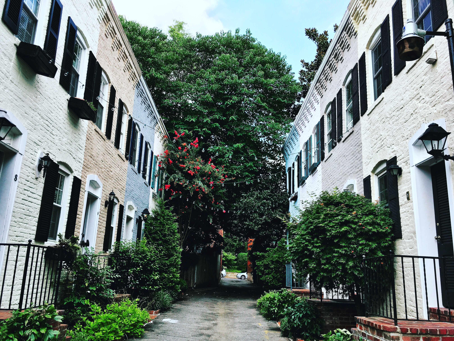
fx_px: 380
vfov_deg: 48.2
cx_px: 227
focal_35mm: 29
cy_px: 170
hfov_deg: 61.7
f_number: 2.2
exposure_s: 1/827
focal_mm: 4.15
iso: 25
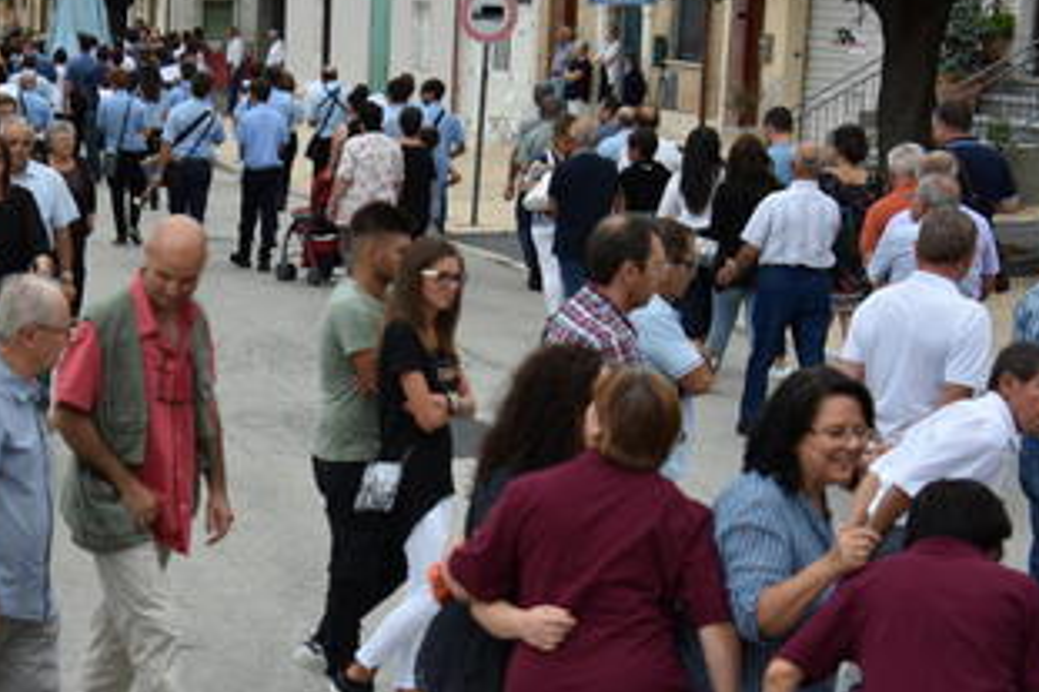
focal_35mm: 111
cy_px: 398
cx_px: 257
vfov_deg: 12.3
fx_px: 3202
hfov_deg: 18.3
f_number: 4.2
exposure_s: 1/250
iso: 320
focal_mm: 46
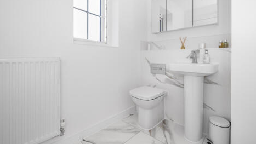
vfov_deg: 66.8
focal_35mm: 16
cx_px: 130
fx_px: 109
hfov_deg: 99.3
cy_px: 61
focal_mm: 10
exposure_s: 1/60
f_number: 8
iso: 400
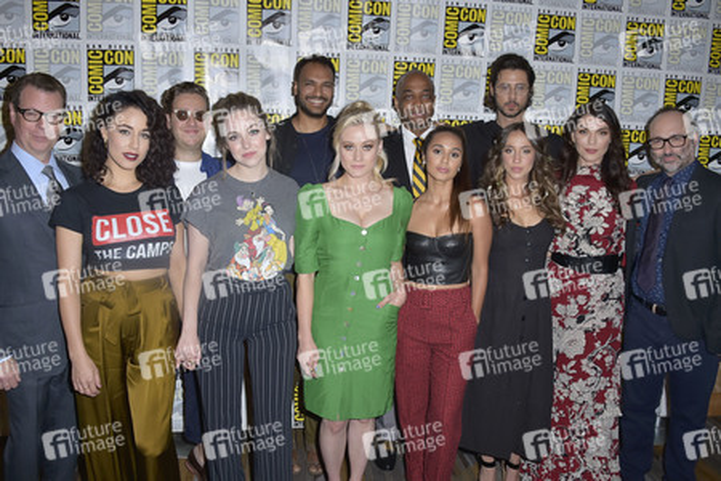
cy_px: 240
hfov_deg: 65.5
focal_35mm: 28
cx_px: 360
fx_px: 561
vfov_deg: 46.4
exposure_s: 1/250
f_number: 7.1
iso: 320
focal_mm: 28
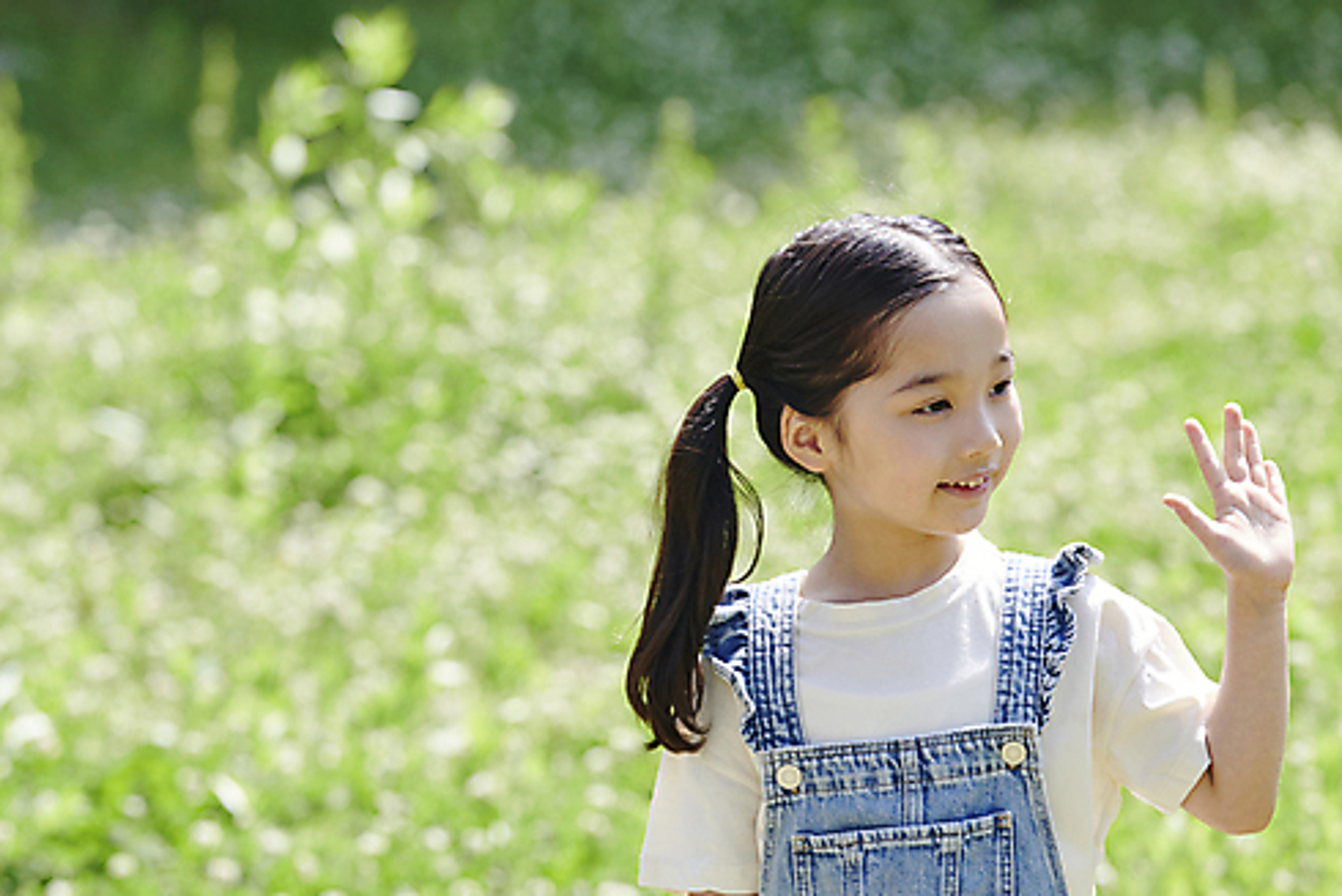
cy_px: 526
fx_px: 10701
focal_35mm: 287
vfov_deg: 4.8
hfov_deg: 7.2
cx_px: 601
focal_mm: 195
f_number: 5
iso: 320
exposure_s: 1/320
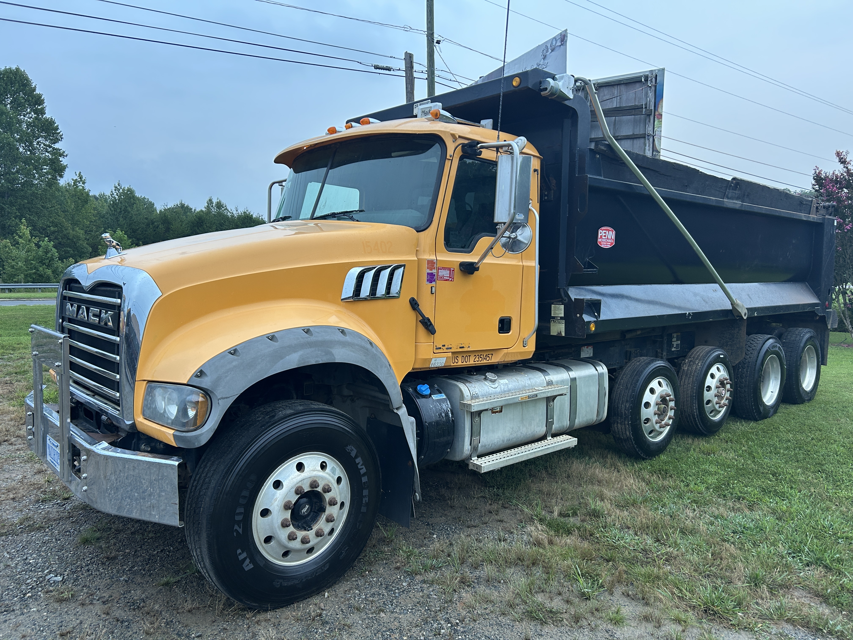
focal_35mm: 26
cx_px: 426
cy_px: 320
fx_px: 641
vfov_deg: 53.1
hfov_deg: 67.3
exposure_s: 1/121
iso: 100
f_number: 1.5
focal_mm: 5.7
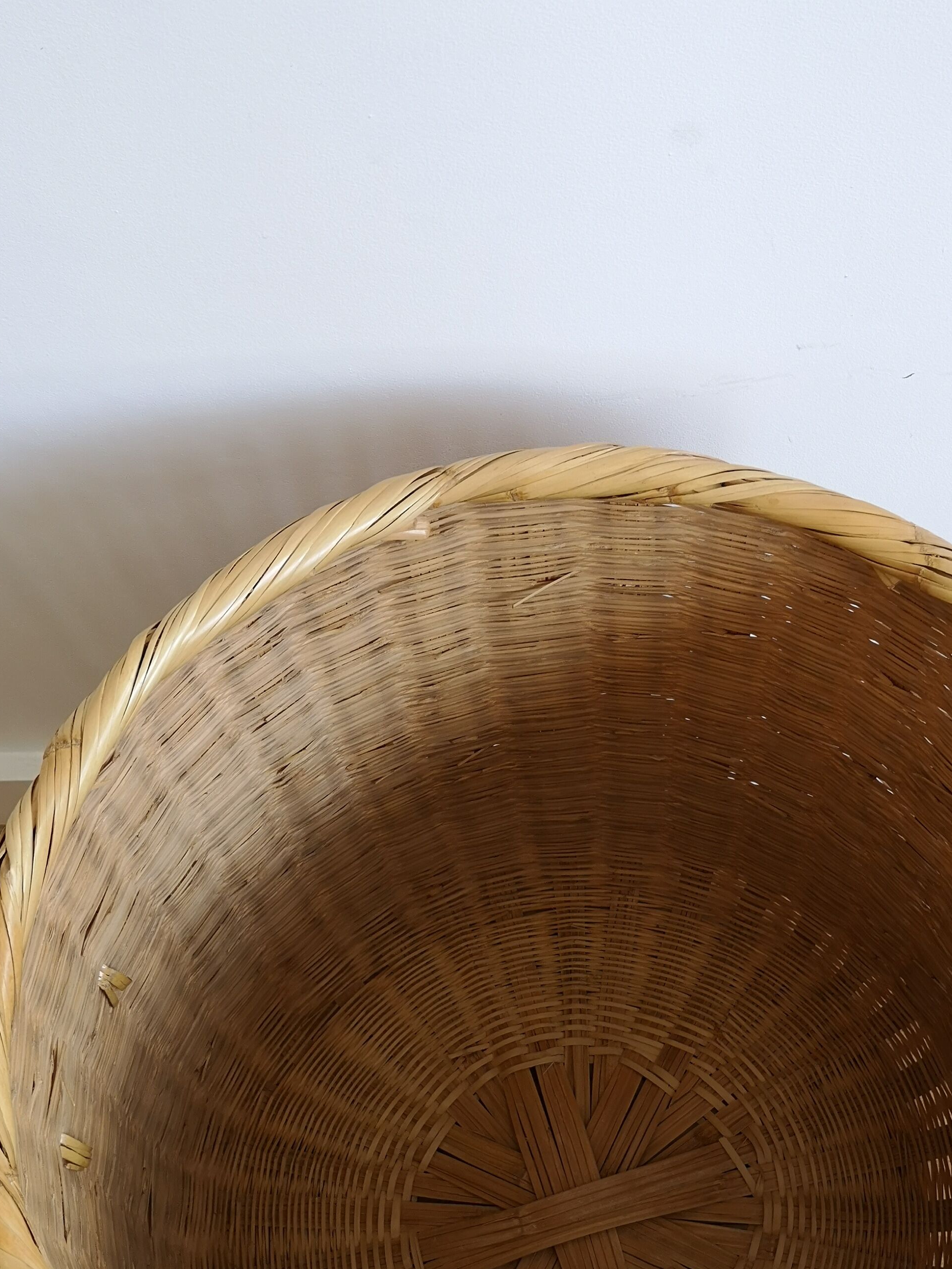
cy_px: 946
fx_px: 1540
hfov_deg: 34.2
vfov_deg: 43.4
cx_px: 600
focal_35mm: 42
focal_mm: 3.95
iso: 50
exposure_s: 1/50
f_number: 1.8
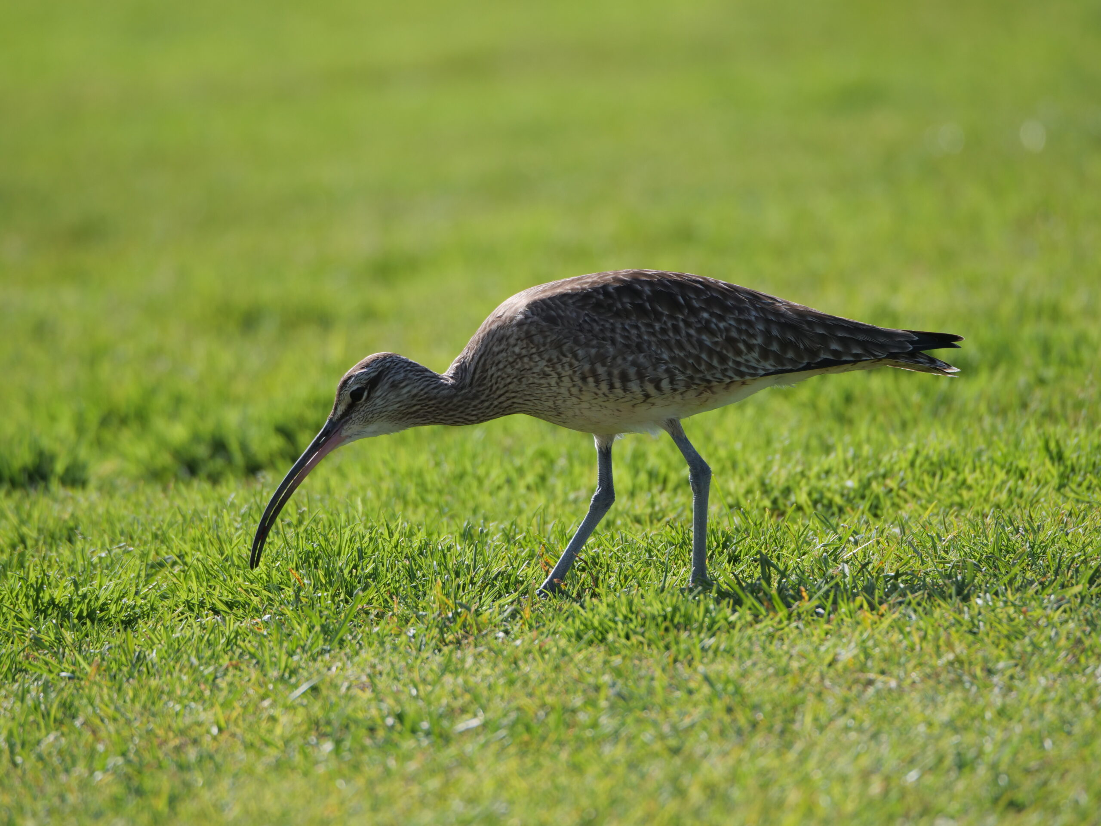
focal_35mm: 600
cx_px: 550
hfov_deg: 3.3
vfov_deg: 2.5
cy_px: 413
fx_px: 19084
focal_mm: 300
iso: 200
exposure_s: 1/640
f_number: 6.7
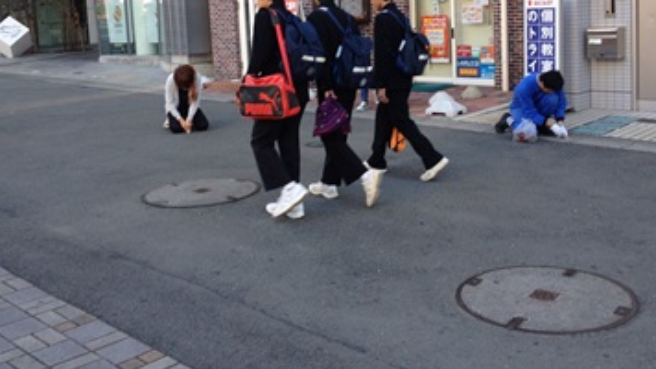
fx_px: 835
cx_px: 341
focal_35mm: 48
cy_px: 90
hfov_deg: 42.9
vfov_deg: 24.6
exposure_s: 1/171
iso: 50
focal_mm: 4.28
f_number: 2.4
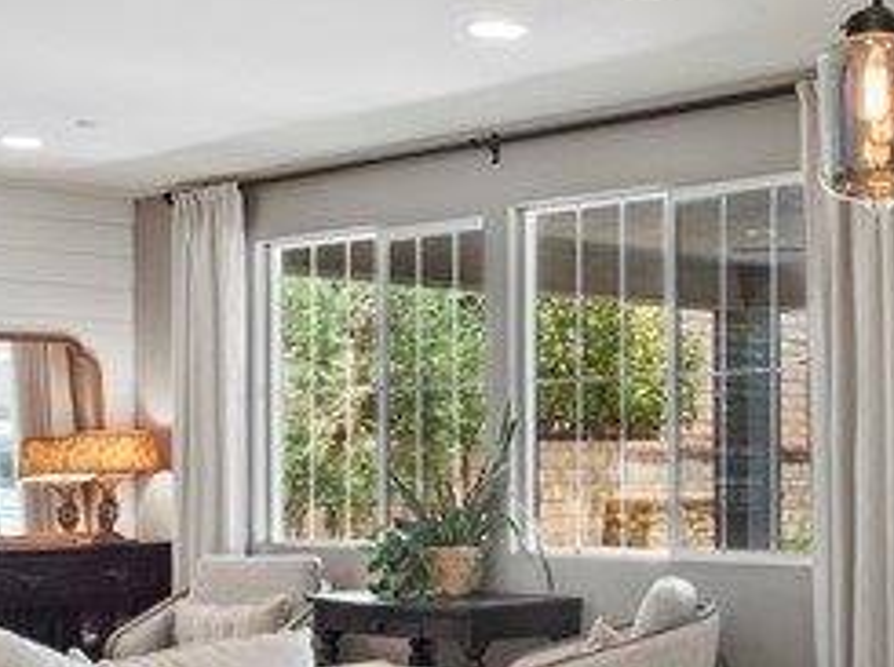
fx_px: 1728
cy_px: 496
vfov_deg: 21.7
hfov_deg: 26.3
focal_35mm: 67
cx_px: 1029
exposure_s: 1/1.25
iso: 200
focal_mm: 8
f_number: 8
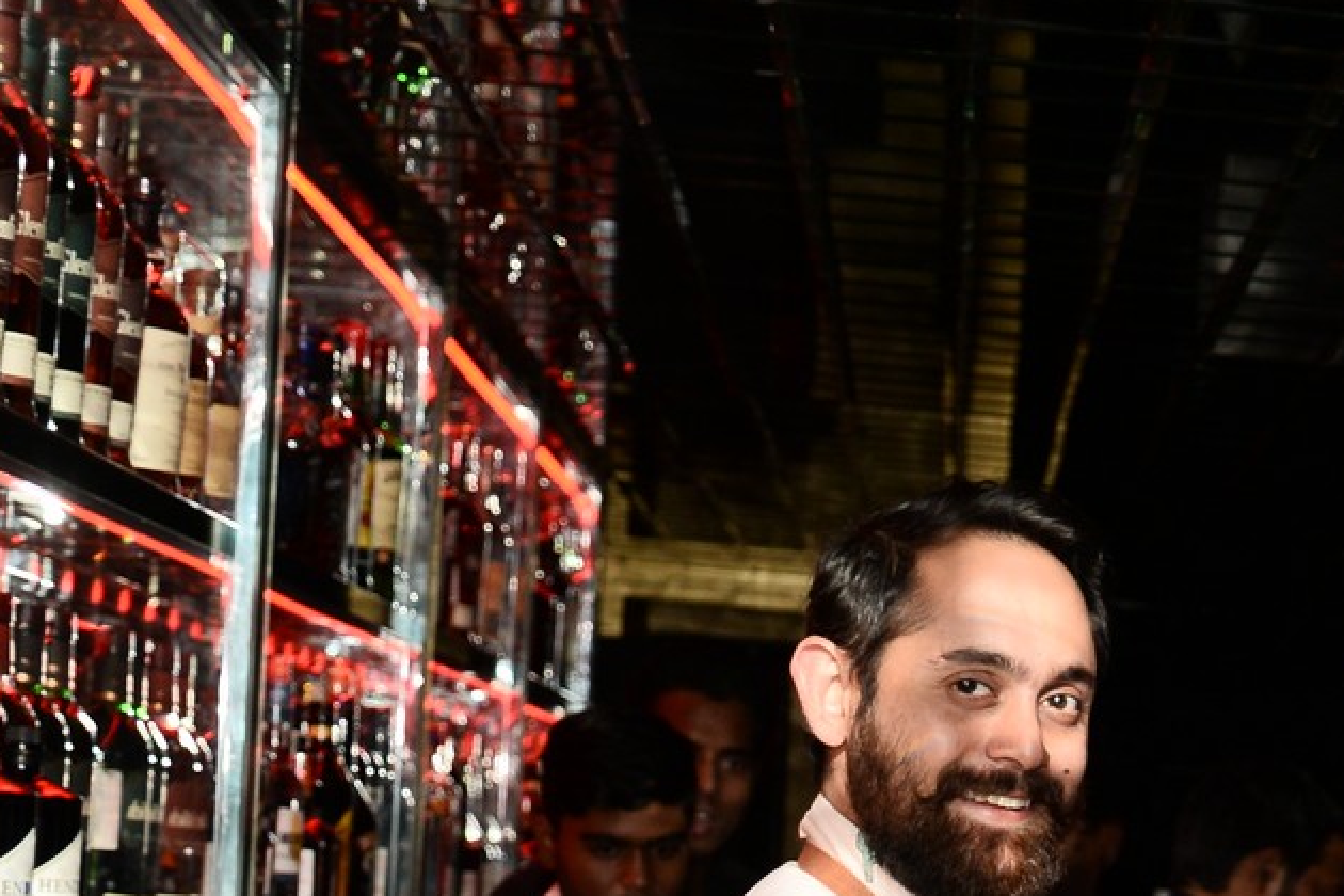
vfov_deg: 11.3
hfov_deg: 16.8
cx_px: 1475
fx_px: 4405
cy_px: 1216
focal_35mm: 118
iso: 800
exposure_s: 1/50
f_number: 4
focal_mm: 31
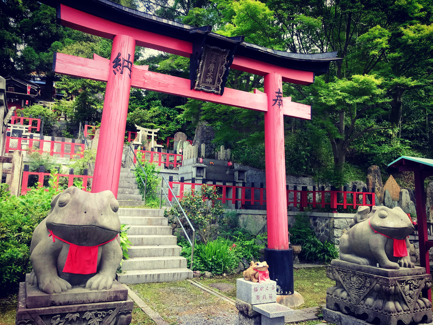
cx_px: 216
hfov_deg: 63.4
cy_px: 162
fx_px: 350
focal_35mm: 28
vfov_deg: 49.7
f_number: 1.8
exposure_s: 1/130
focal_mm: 3.99
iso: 20
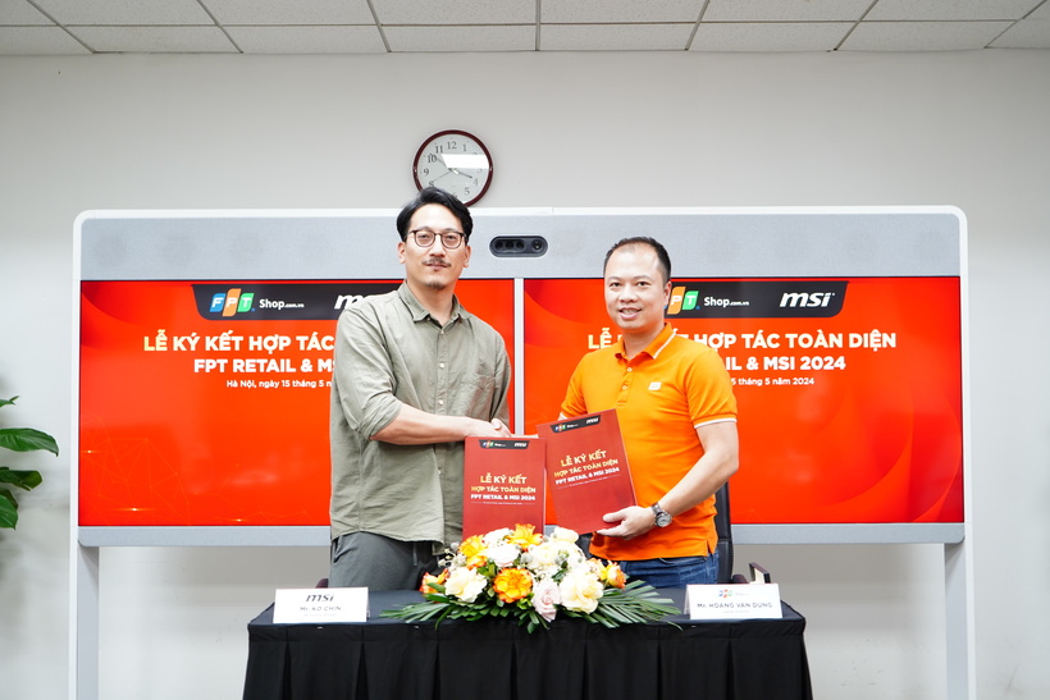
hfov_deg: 50.7
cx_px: 525
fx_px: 1108
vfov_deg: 35.1
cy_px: 350
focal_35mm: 38
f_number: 4
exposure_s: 1/40
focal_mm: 38
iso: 800
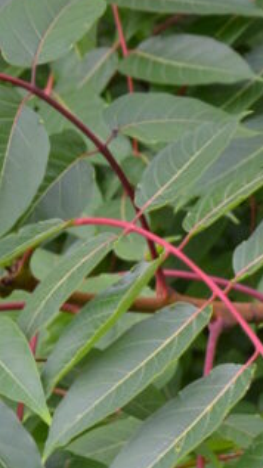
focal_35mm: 228
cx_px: -19
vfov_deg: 9.2
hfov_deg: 5.3
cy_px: 715
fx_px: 2827
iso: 400
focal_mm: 45
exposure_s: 1/125
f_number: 5.6
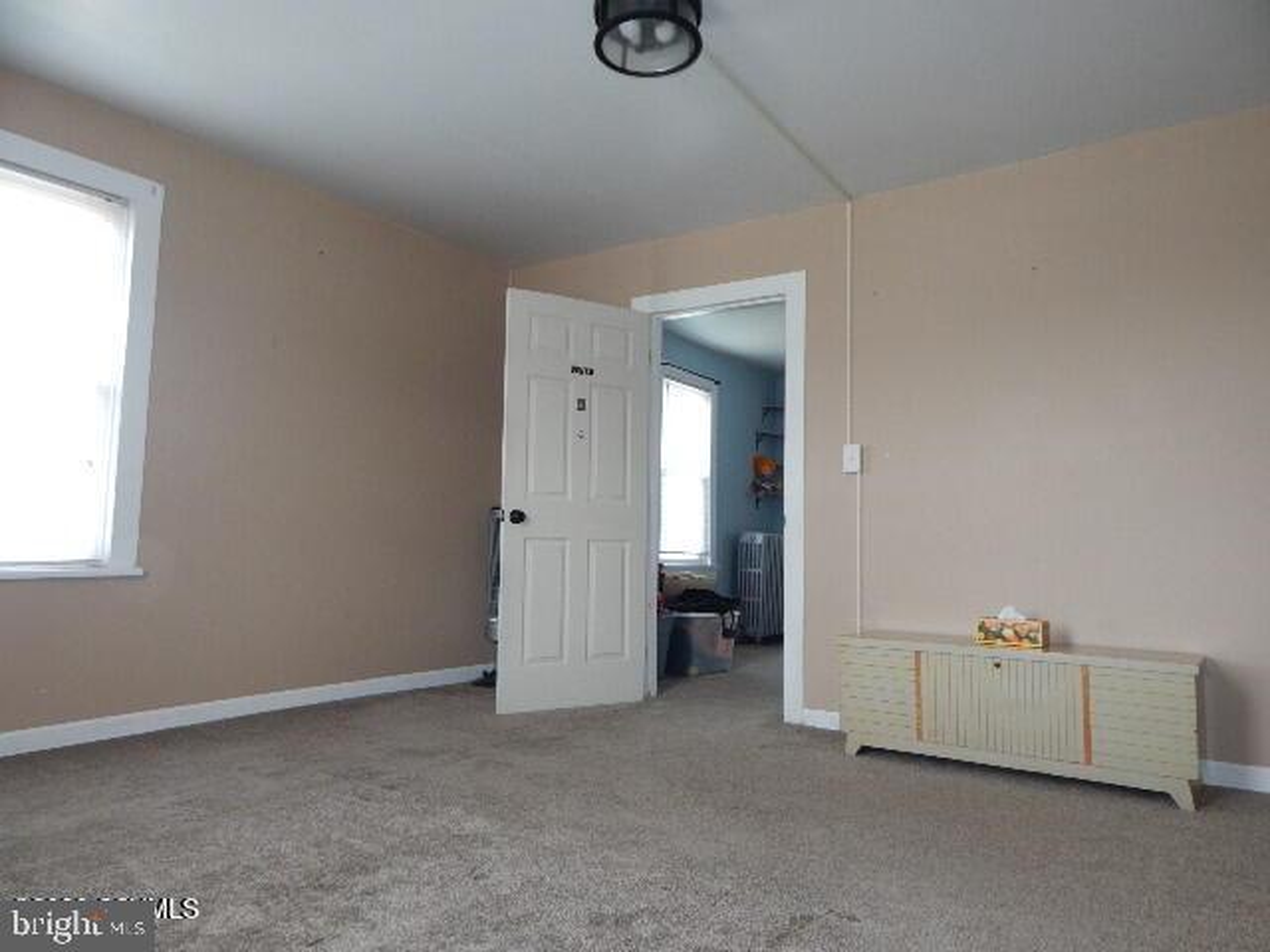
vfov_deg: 61.1
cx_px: 635
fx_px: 807
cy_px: 476
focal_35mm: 22
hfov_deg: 76.4
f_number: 3
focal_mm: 4
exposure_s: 1/30
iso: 200
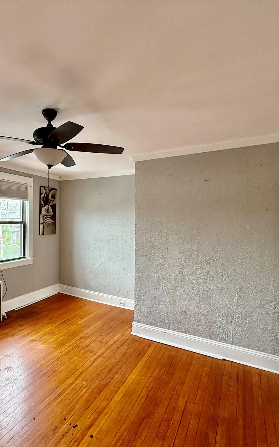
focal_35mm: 20
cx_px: 85
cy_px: 225
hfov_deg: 57.9
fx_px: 243
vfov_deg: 85.1
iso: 200
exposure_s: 1/99
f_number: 2.2
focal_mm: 2.22
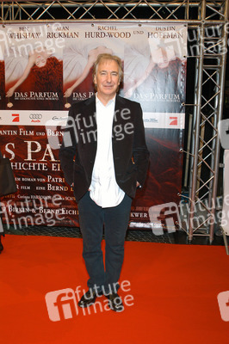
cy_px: 172
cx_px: 114
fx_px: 430
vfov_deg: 43.6
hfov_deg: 29.8
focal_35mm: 45
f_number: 6.3
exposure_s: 1/100
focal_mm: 30
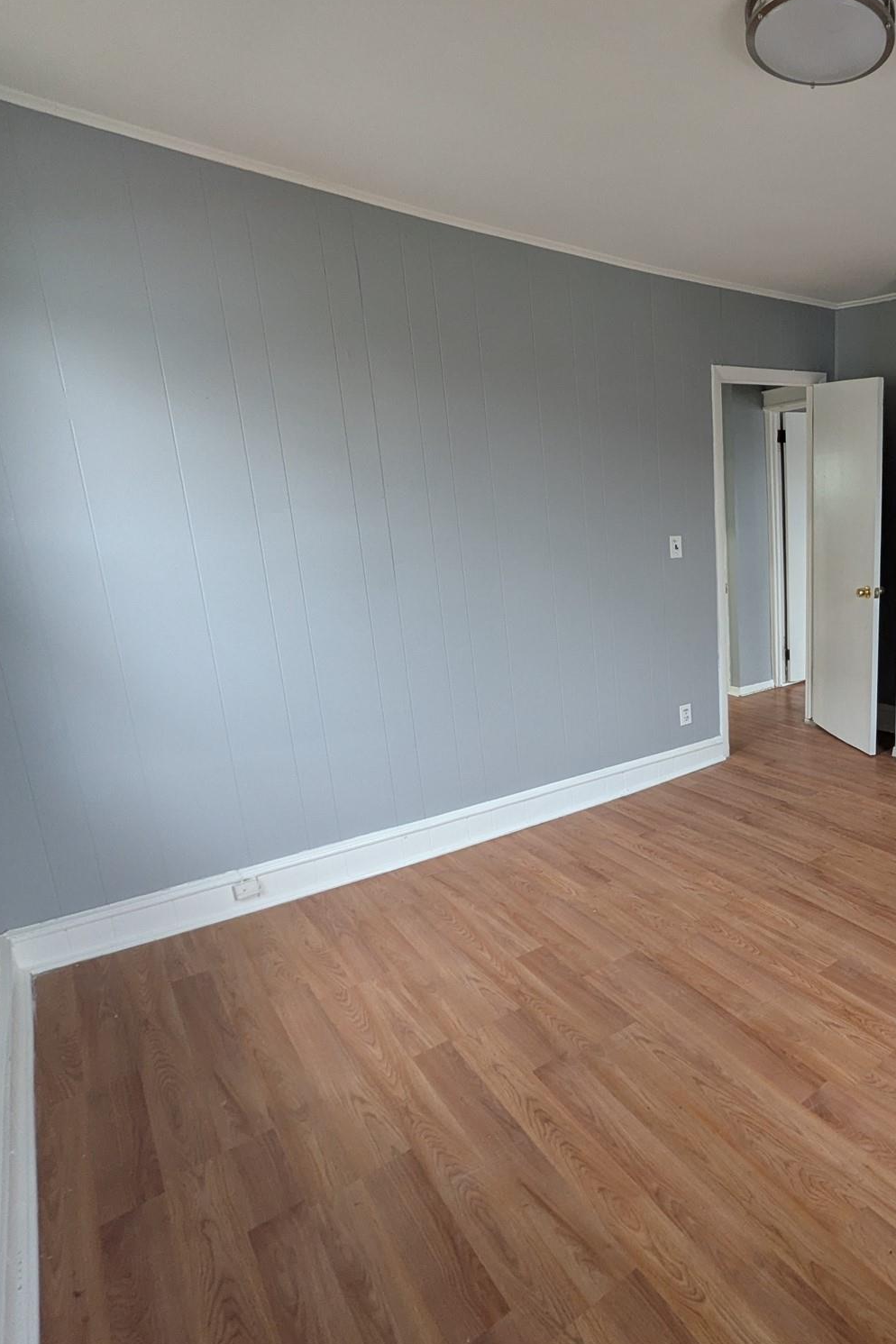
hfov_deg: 53.0
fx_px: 747
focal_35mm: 20
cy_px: 657
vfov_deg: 84.0
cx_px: 831
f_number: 2.2
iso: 80
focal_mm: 1.83
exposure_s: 1/30
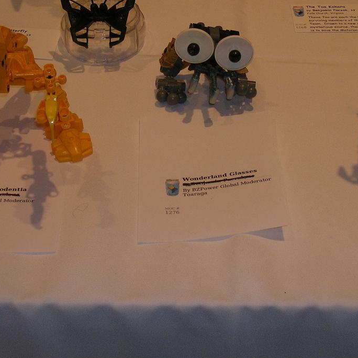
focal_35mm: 77
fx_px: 901
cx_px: 181
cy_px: 125
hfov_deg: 22.5
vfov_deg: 22.4
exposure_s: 1/30
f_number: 3.2
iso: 50
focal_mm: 7.7
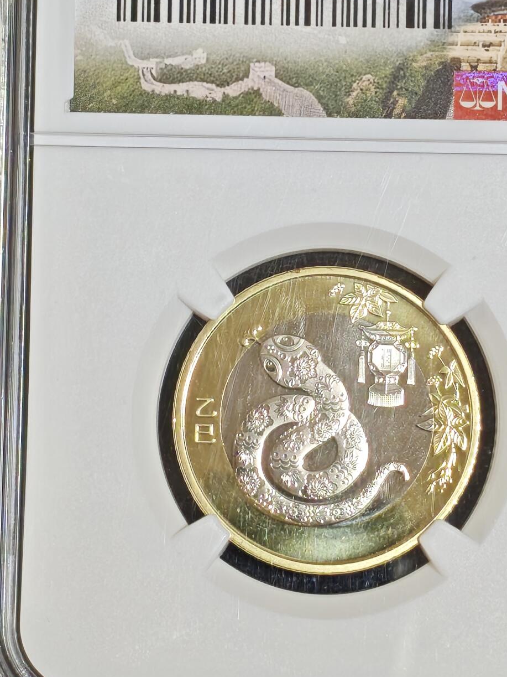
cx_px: 320
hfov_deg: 9.3
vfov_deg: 12.4
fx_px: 3106
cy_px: 279
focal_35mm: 159
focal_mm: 4.94
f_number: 1.5
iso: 50
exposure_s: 1/886
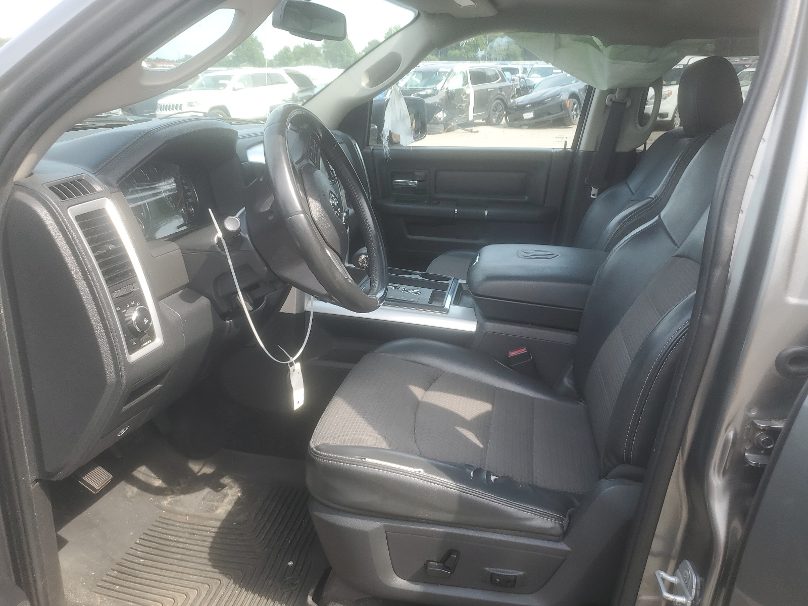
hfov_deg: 67.3
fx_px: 607
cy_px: 303
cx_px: 404
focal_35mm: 26
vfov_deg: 53.1
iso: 50
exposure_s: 1/526
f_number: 1.5
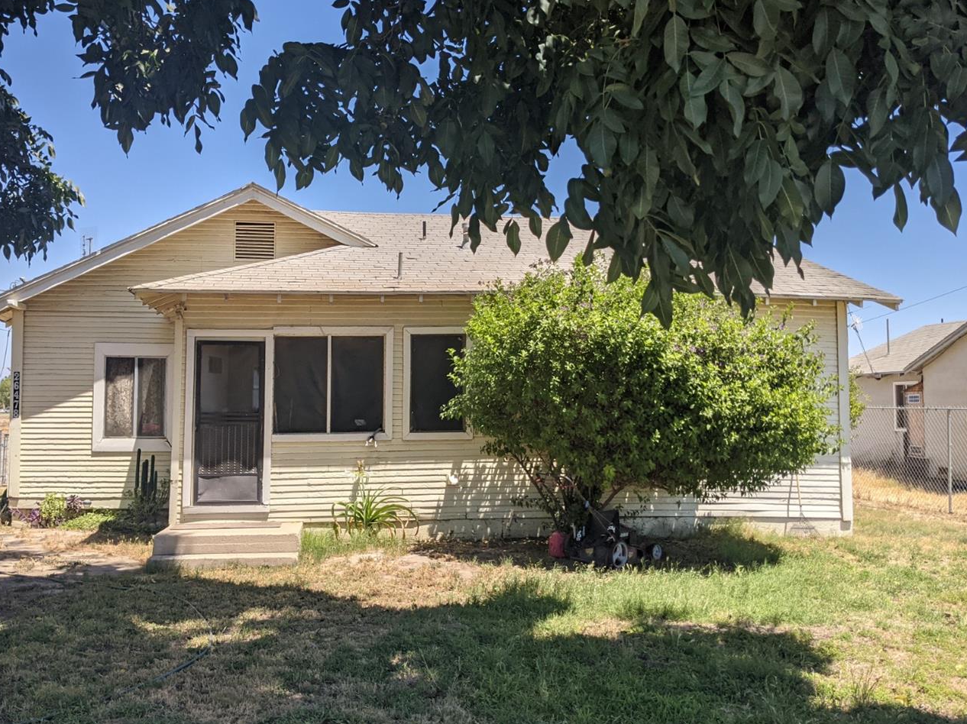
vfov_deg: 44.1
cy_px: 368
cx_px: 397
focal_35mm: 32
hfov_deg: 56.5
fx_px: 893
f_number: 1.73
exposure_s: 1/2611
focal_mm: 4.38
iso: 58
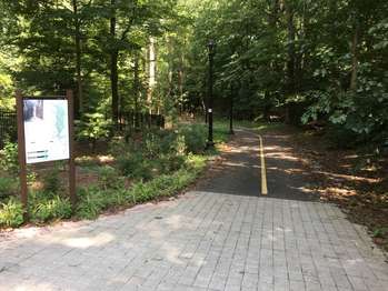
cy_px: 146
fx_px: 325
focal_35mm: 29
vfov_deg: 48.3
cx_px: 194
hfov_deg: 61.6
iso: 32
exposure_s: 1/120
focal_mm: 4.15
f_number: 2.2
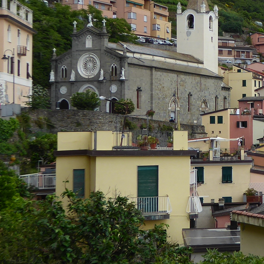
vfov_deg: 21.1
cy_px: 107
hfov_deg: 18.8
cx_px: 387
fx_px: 708
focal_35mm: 82
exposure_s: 1/250
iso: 80
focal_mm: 5.4
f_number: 3.5
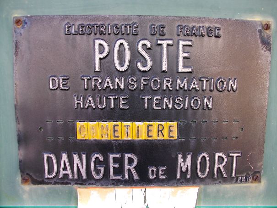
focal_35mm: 32
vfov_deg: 44.1
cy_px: 104
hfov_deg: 56.8
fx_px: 256
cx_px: 138
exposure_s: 1/217
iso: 80
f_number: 2.9
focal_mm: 5.7
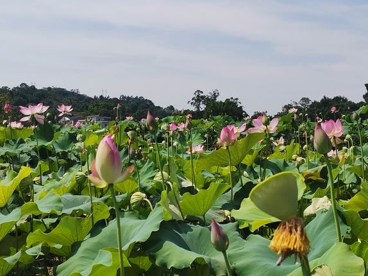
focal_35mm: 58
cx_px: 201
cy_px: 145
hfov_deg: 33.2
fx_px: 616
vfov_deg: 25.2
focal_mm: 4.75
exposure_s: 1/1946
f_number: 1.8
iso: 50
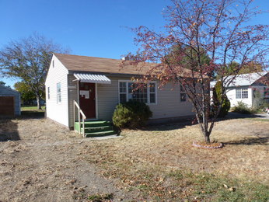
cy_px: 101
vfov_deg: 56.9
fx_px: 187
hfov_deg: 71.6
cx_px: 134
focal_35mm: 24
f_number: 4
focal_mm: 4.3
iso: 100
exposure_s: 1/640
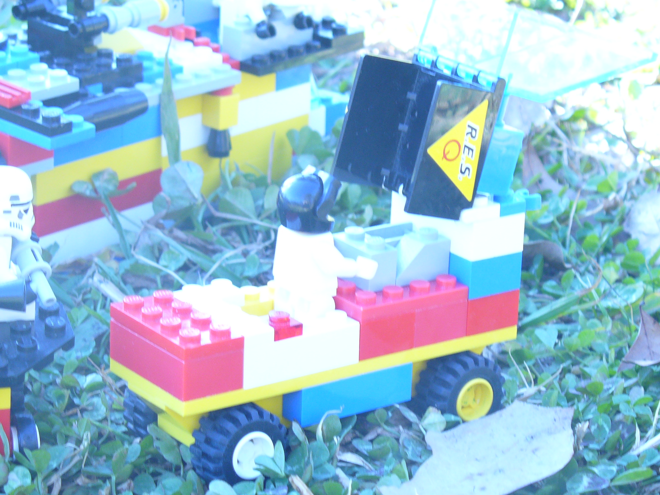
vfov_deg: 12.2
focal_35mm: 121
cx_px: 330
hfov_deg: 16.3
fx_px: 2307
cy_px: 248
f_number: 3.4
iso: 100
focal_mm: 14.5
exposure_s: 1/50
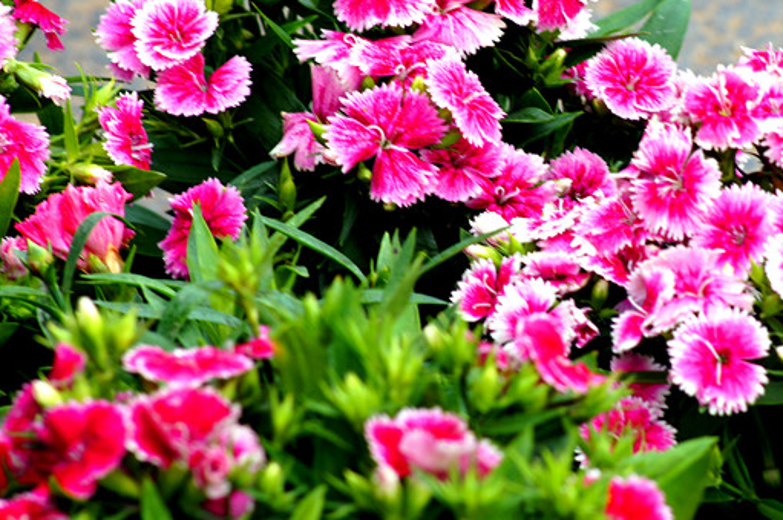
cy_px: 228
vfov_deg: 4.2
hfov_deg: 6.3
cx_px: 541
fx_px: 7144
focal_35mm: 329
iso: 100
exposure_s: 1/25
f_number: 8
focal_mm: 140
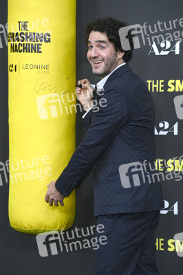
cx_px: 92
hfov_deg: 10.1
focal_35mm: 135
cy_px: 138
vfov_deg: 15.2
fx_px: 1031
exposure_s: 1/250
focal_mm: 135
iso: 800
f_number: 5.6
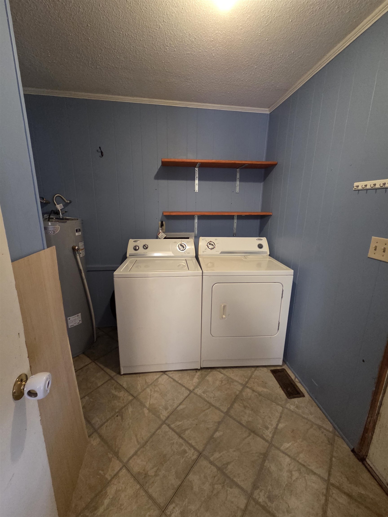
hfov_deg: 89.9
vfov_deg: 106.2
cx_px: 194
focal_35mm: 13
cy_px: 258
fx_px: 194
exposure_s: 1/60
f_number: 2.2
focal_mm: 2.2
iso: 1250
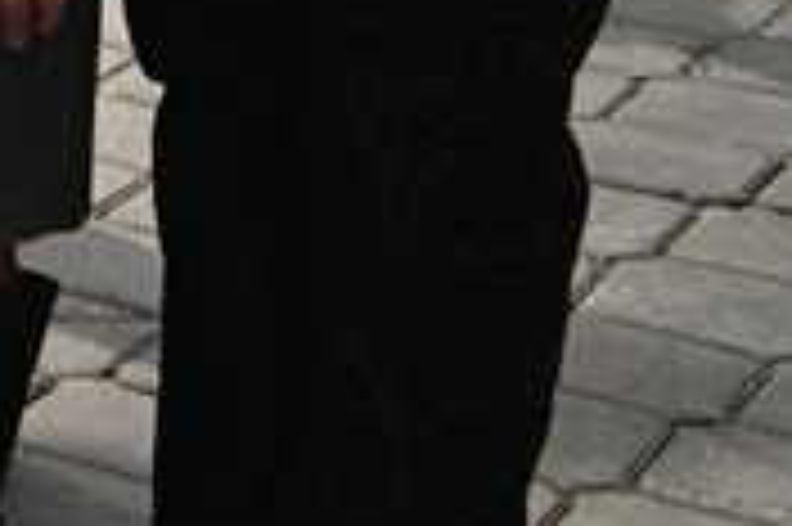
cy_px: -886
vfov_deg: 7.6
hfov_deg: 8.9
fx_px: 3627
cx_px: -1901
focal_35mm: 165
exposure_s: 1/1600
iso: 125
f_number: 2.8
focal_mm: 24
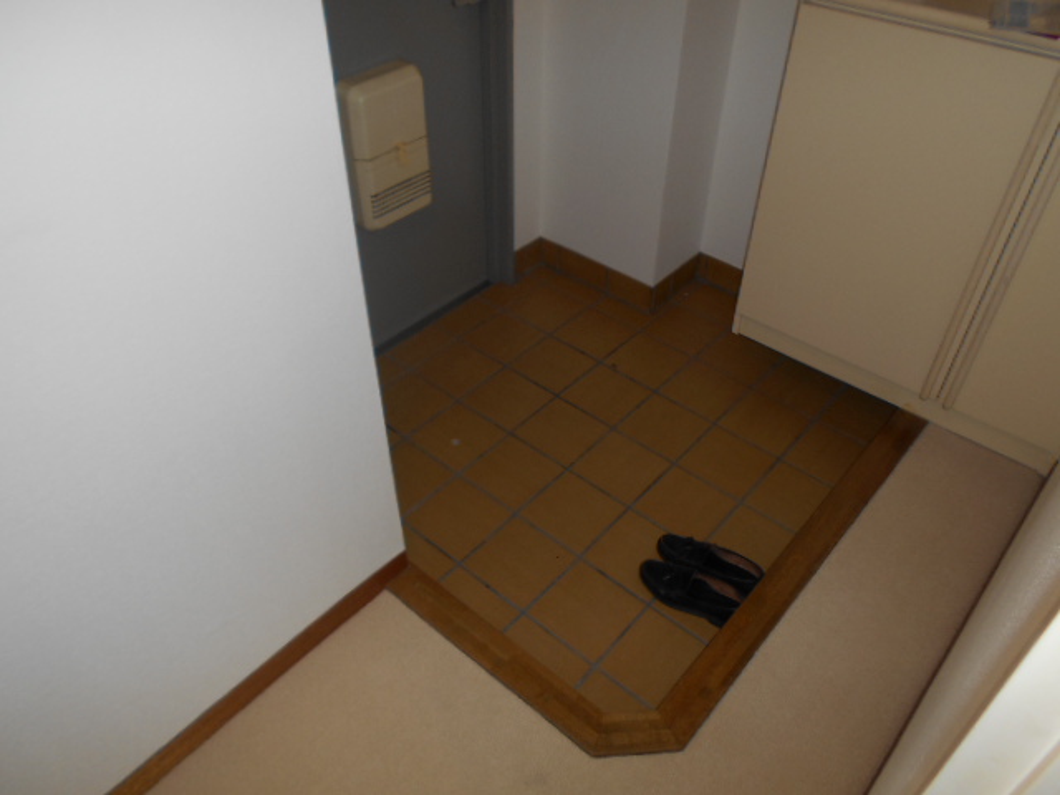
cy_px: 398
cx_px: 530
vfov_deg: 53.1
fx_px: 796
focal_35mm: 26
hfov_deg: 67.3
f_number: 3.2
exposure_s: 1/25
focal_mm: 4.6
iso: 80
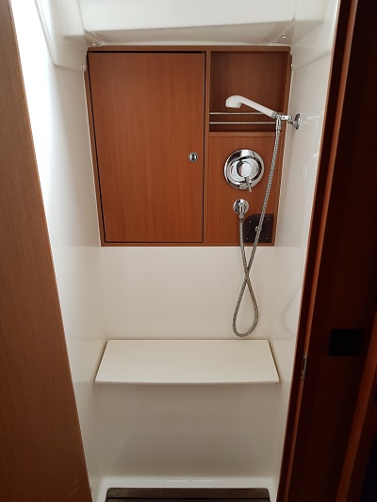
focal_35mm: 26
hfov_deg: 53.1
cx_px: 188
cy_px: 251
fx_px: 377
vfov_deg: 67.3
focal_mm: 4.2
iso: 200
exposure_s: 1/30
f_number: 1.7
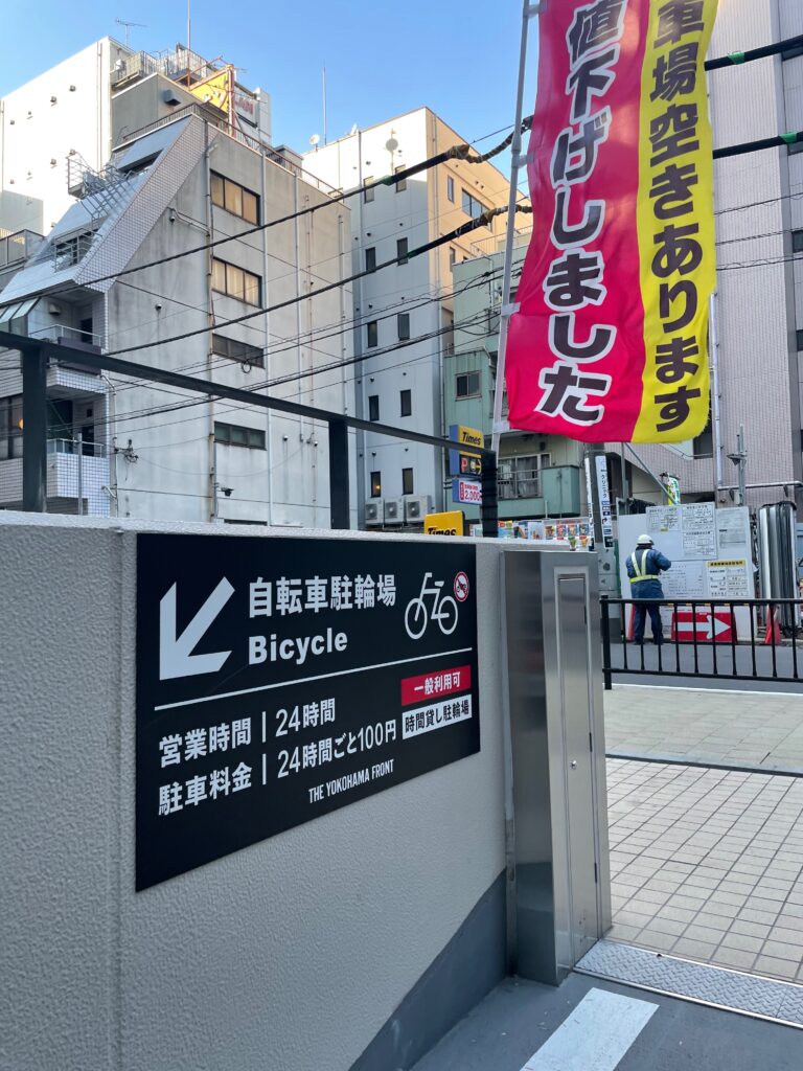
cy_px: 536
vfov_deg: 67.3
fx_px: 804
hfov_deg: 53.1
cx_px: 402
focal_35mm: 26
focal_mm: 4.2
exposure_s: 1/168
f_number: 1.6
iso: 32
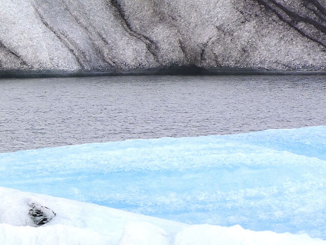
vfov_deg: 1.1
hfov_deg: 1.5
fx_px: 12198
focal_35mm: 1295
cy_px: 104
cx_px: -223
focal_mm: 240
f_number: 10
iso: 200
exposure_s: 1/500
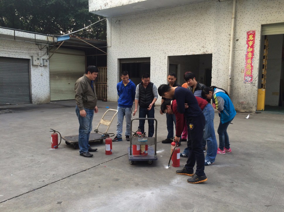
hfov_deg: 61.7
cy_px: 106
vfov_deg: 48.2
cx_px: 142
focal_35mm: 29
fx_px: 238
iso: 50
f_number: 2.2
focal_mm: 4.15
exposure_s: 1/100
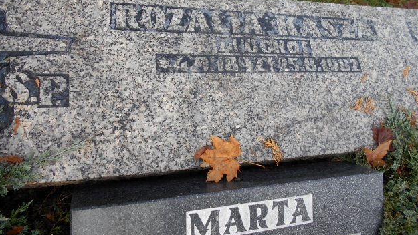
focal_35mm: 29
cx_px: 211
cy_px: 80
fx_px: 322
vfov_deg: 39.8
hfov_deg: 66.0
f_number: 3.2
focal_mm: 4.6
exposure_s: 1/160
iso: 80
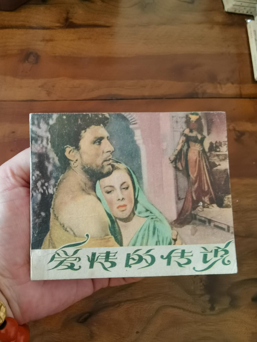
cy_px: 171
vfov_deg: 65.3
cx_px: 128
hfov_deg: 51.4
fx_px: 267
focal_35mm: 27
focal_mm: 2.26
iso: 200
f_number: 2.2
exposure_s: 1/60
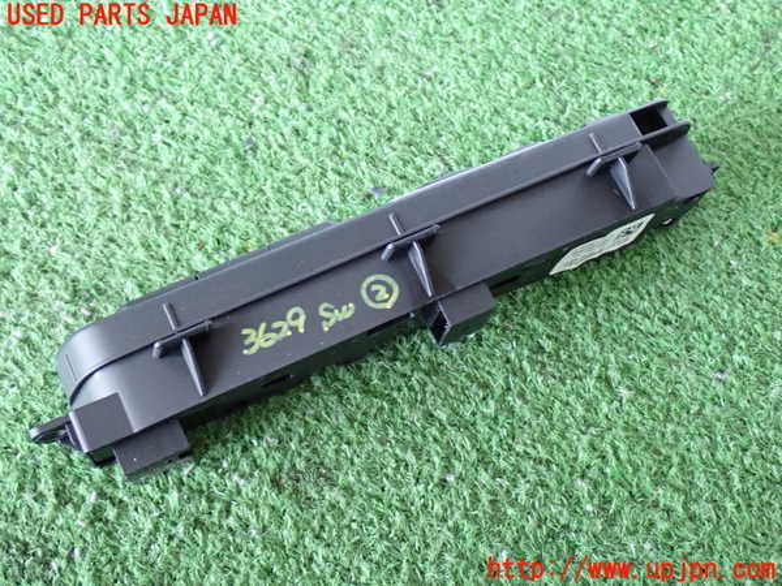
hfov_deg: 40.4
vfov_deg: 30.9
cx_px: 391
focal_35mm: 47
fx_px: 1062
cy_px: 293
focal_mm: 8.4
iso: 800
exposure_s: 1/30
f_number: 3.1
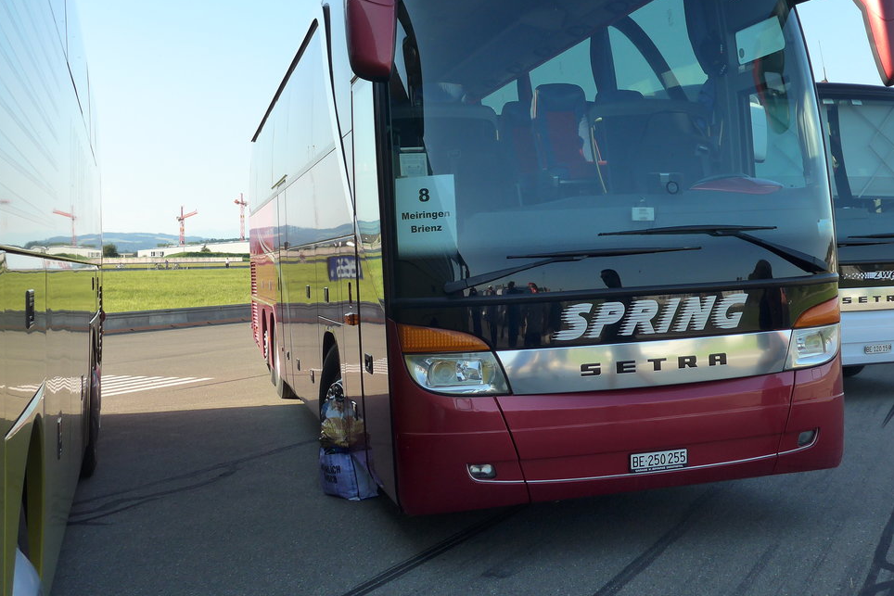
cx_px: 483
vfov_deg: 30.4
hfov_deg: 44.5
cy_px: 227
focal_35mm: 44
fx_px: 1093
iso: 125
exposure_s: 1/500
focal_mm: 7
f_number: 2.8
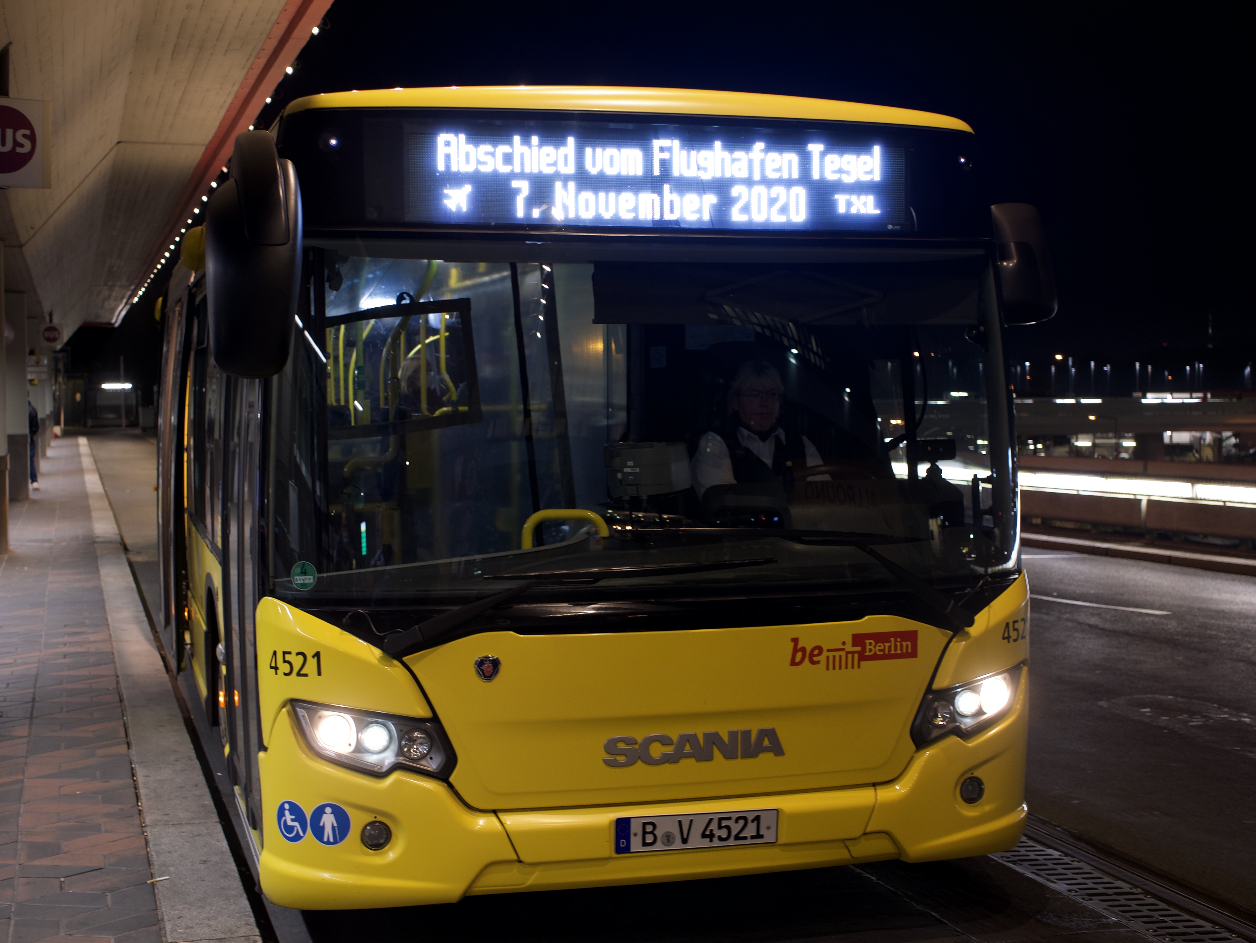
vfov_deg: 29.1
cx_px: 628
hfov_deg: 38.2
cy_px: 472
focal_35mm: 50
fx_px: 1815
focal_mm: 25
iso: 200
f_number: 2.8
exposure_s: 1/10
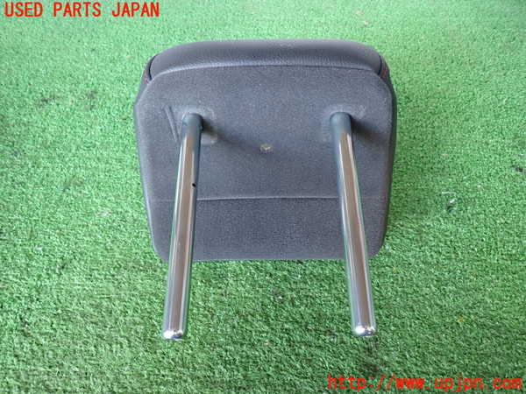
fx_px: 380
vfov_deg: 54.9
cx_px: 263
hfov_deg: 69.4
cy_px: 197
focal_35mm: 25
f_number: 2
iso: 200
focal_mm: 4.5
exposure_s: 1/40
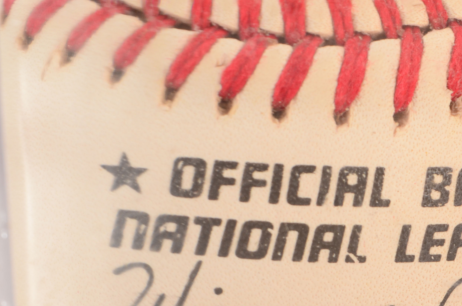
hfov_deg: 12.4
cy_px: 242
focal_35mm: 166
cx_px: 330
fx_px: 2126
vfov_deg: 8.2
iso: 200
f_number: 16
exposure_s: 1/160
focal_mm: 55
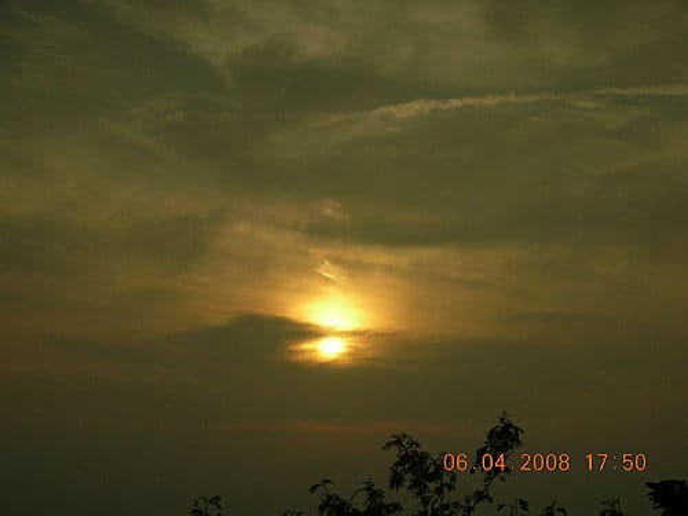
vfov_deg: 14.1
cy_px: 258
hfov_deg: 18.7
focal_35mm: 105
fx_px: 2087
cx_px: 344
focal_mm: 17.4
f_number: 15.1
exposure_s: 1/125
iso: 50
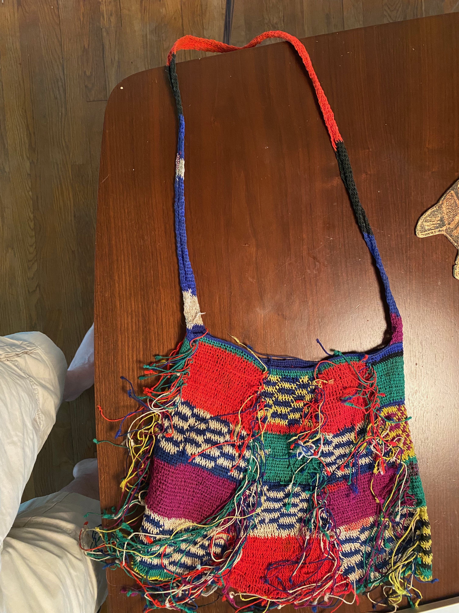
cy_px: 306
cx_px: 230
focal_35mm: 26
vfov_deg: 67.3
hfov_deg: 53.1
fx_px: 460
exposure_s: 1/30
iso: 640
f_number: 1.8
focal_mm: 4.25
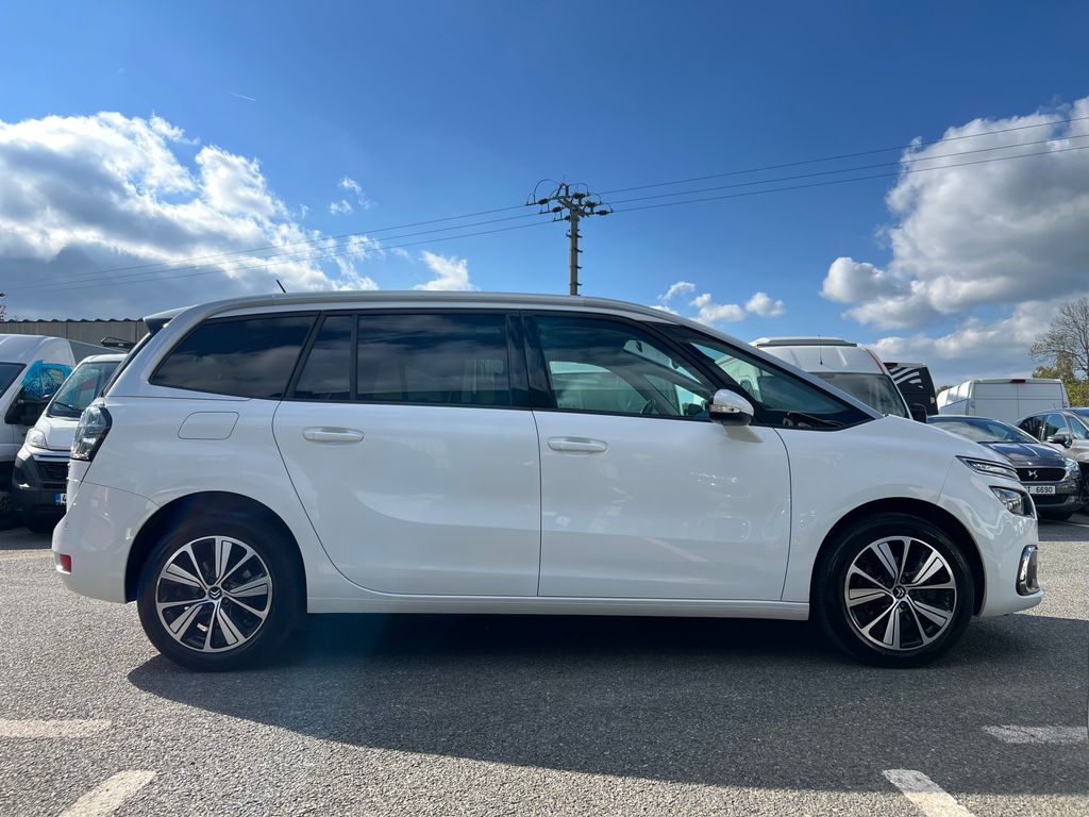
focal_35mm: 26
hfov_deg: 67.3
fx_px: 818
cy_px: 408
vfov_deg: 53.1
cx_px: 544
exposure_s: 1/1934
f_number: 1.5
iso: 50
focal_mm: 5.7
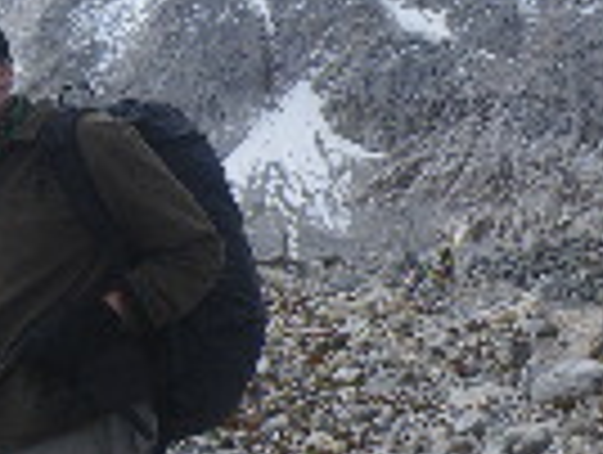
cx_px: -122
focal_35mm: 80
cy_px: 157
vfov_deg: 18.4
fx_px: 1396
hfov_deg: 22.5
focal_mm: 5
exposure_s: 1/500
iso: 50
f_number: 4.2
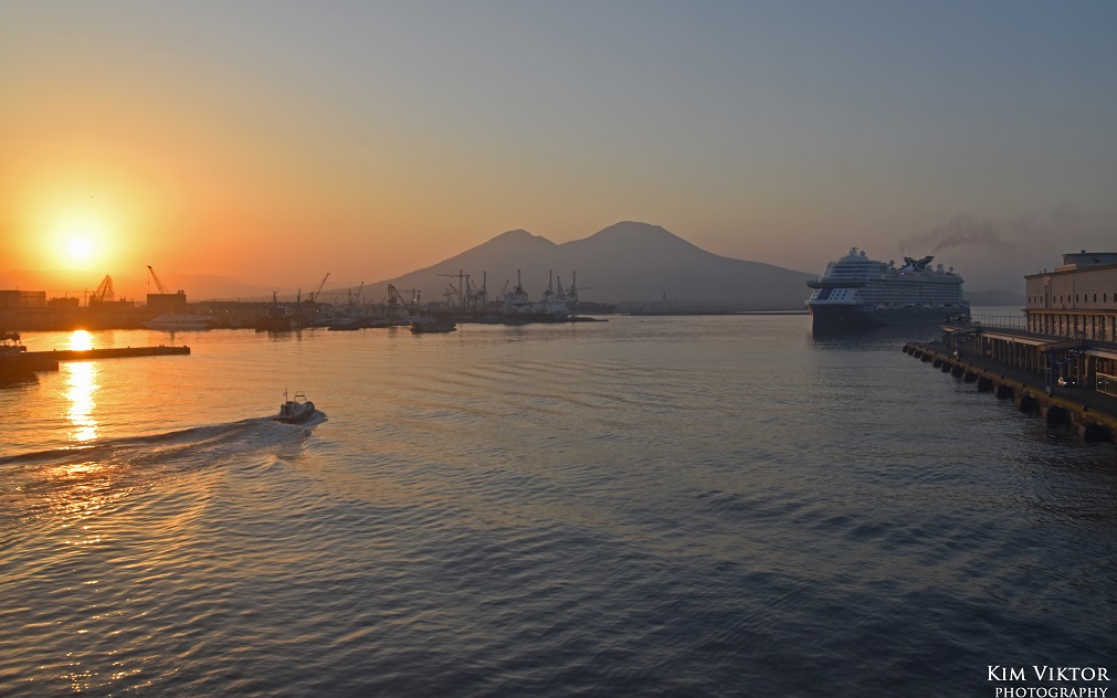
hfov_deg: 58.9
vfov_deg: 38.8
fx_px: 990
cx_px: 555
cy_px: 327
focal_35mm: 33
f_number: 10
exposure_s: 1/400
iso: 200
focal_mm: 21
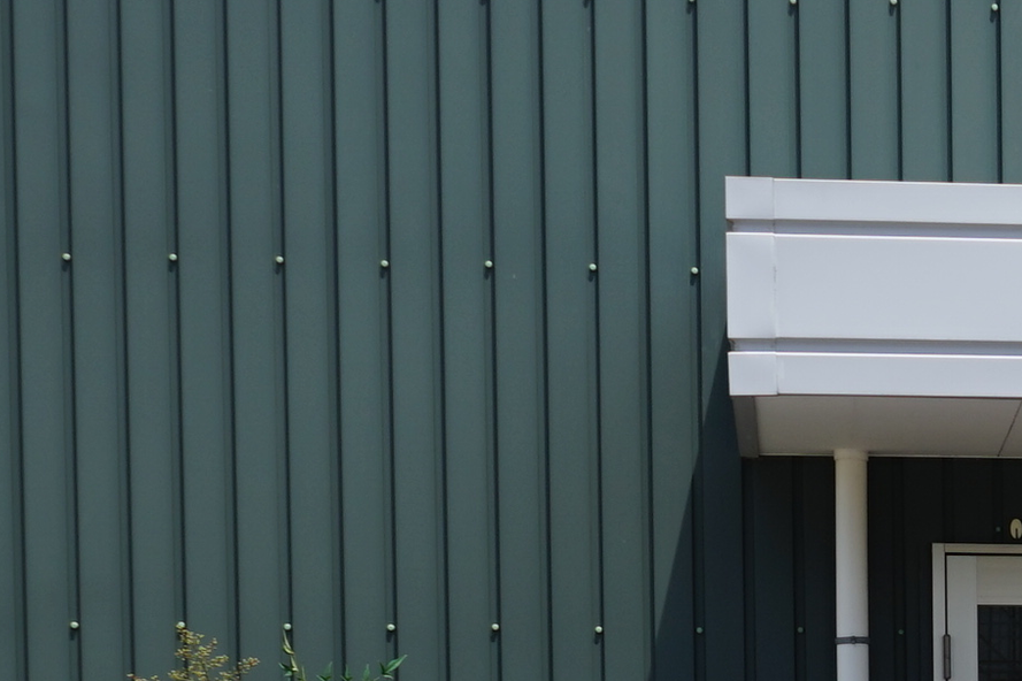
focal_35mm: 121
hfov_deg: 16.0
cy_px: 1061
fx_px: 3434
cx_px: 1353
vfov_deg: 10.9
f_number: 11
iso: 100
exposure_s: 1/125
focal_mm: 28
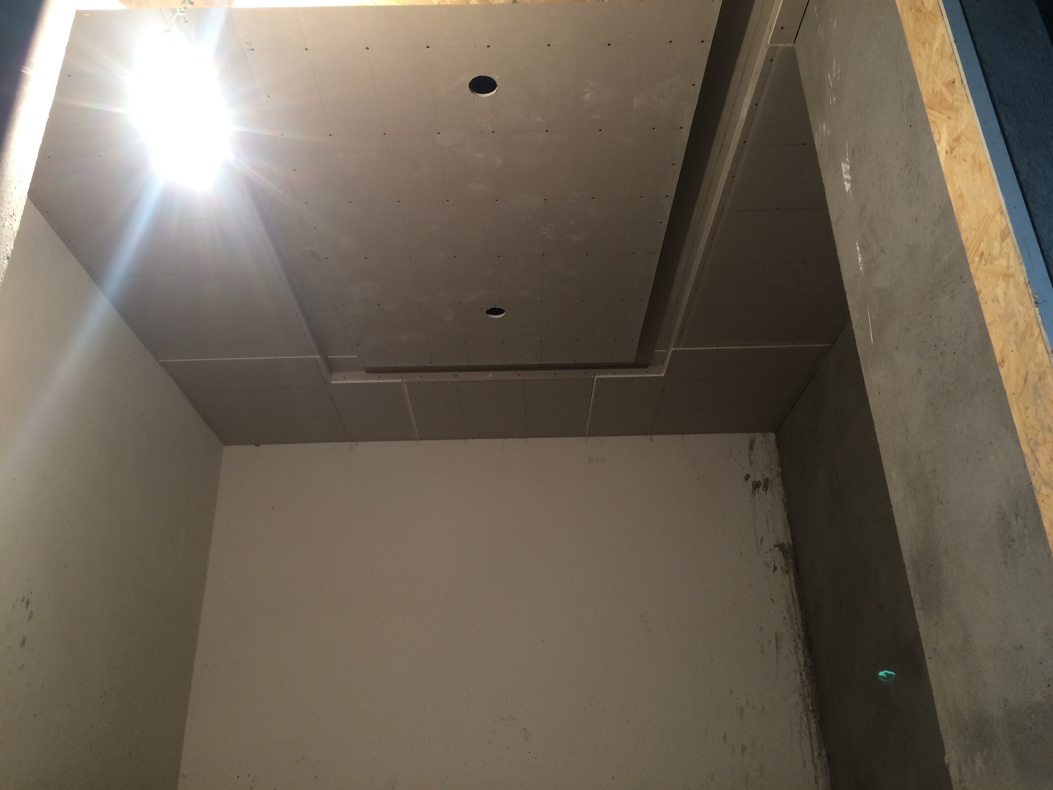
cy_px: 395
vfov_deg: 48.2
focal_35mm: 29
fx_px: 882
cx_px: 526
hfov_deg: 61.7
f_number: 2.2
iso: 80
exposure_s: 1/30
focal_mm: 4.15
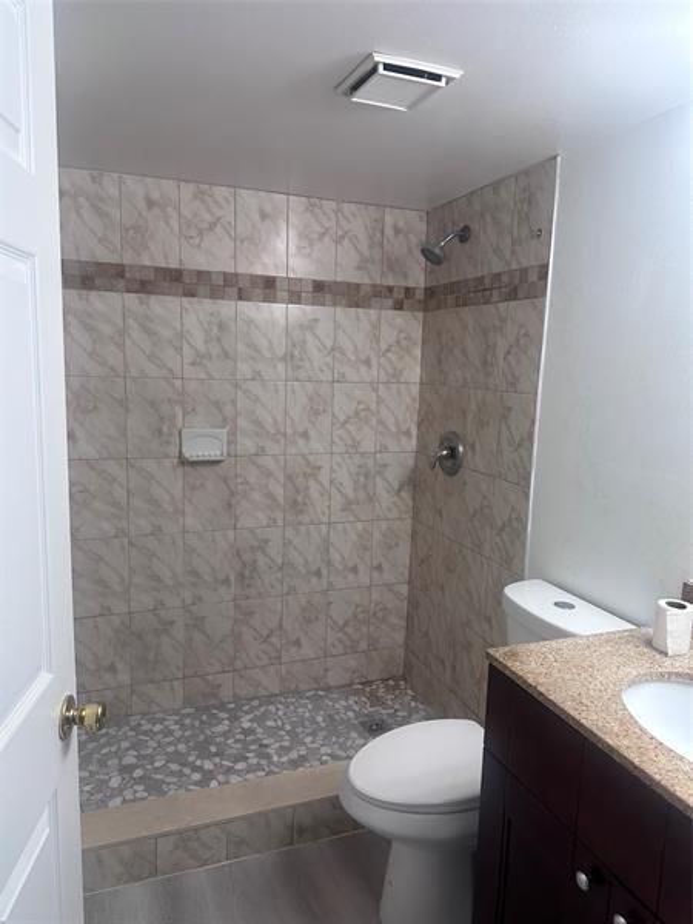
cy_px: 462
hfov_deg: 56.8
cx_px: 346
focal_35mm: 24
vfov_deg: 71.6
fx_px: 641
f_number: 1.78
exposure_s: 1/120
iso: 125
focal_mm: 6.86
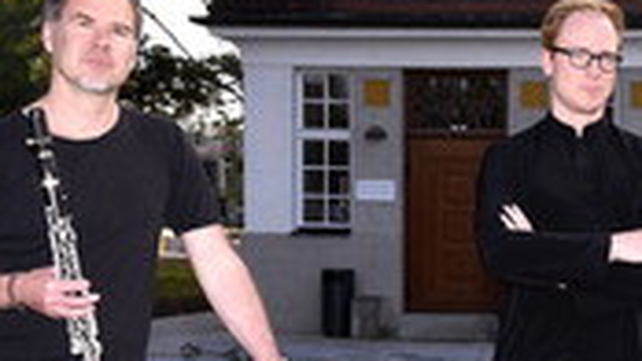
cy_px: 379
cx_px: 592
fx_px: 1754
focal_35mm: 103
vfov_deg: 11.6
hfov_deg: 20.3
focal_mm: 38
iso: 320
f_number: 8
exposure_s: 1/160
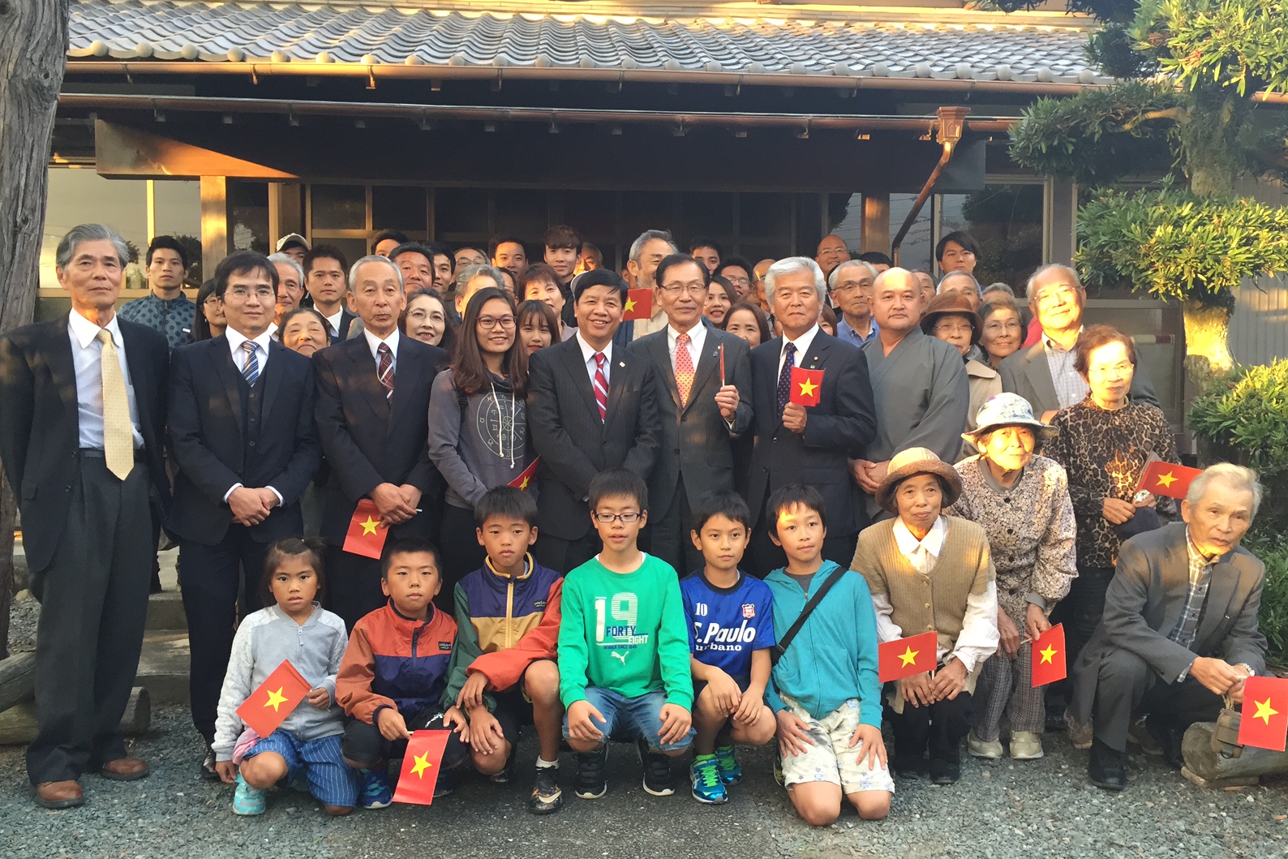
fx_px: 1109
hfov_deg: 60.3
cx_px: 642
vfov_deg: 42.3
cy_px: 462
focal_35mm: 31
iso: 32
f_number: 2.2
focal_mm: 4.15
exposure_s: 1/30
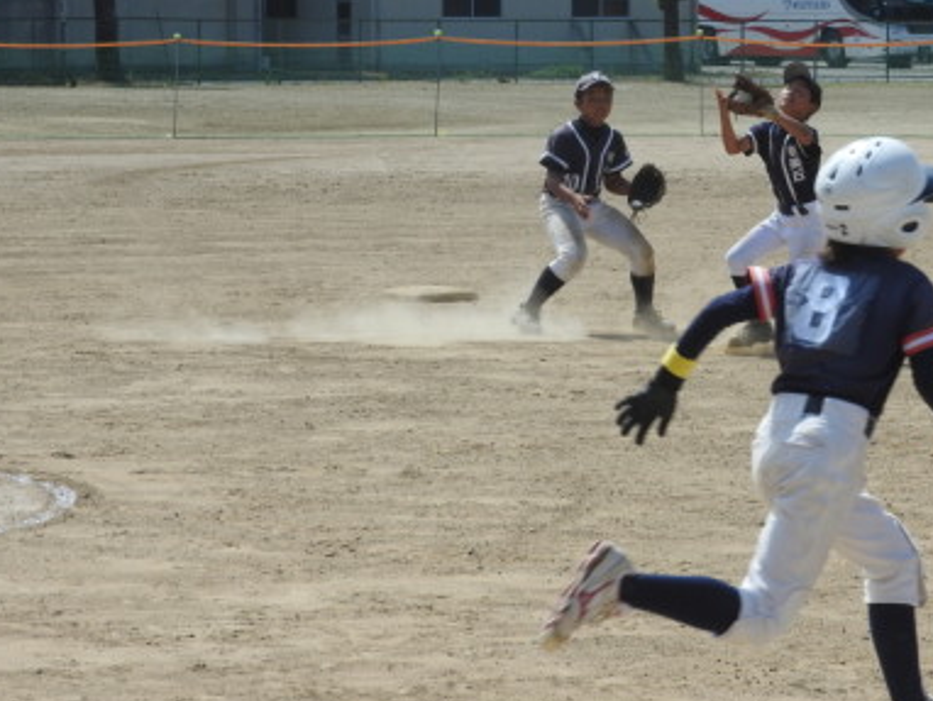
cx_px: 662
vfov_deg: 7.0
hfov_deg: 9.3
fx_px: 5718
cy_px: 171
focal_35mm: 212
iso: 100
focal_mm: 24.2
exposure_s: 1/640
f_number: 5
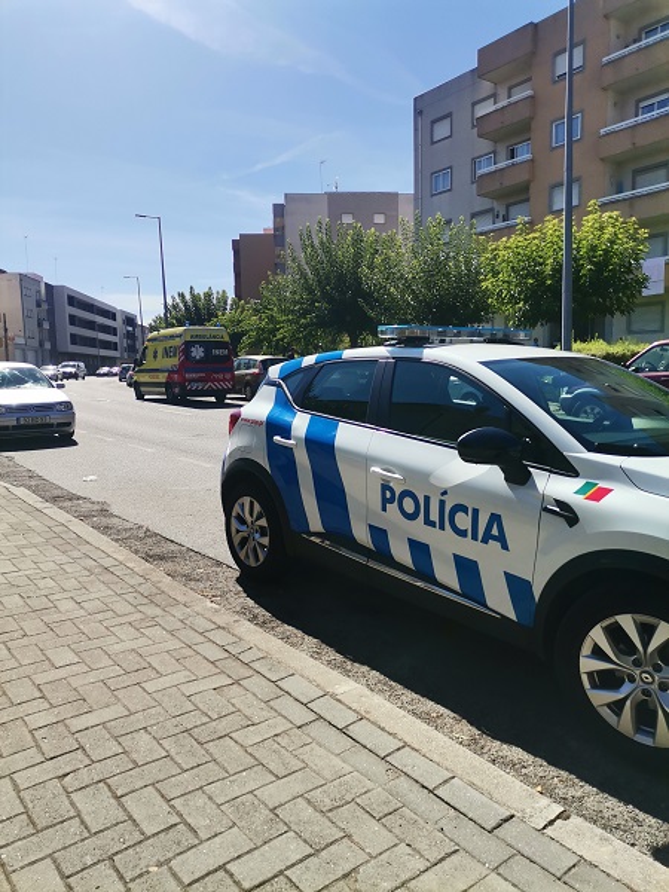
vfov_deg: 67.3
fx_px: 670
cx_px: 334
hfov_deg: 53.1
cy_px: 446
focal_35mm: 26
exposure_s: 1/2551
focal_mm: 4.75
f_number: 1.8
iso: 50
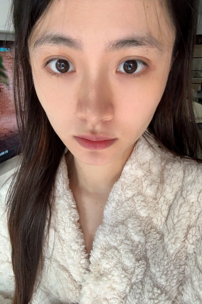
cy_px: 152
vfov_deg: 73.8
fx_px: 202
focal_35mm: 24
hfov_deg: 53.1
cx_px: 96
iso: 200
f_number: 1.9
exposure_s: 1/60
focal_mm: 2.69
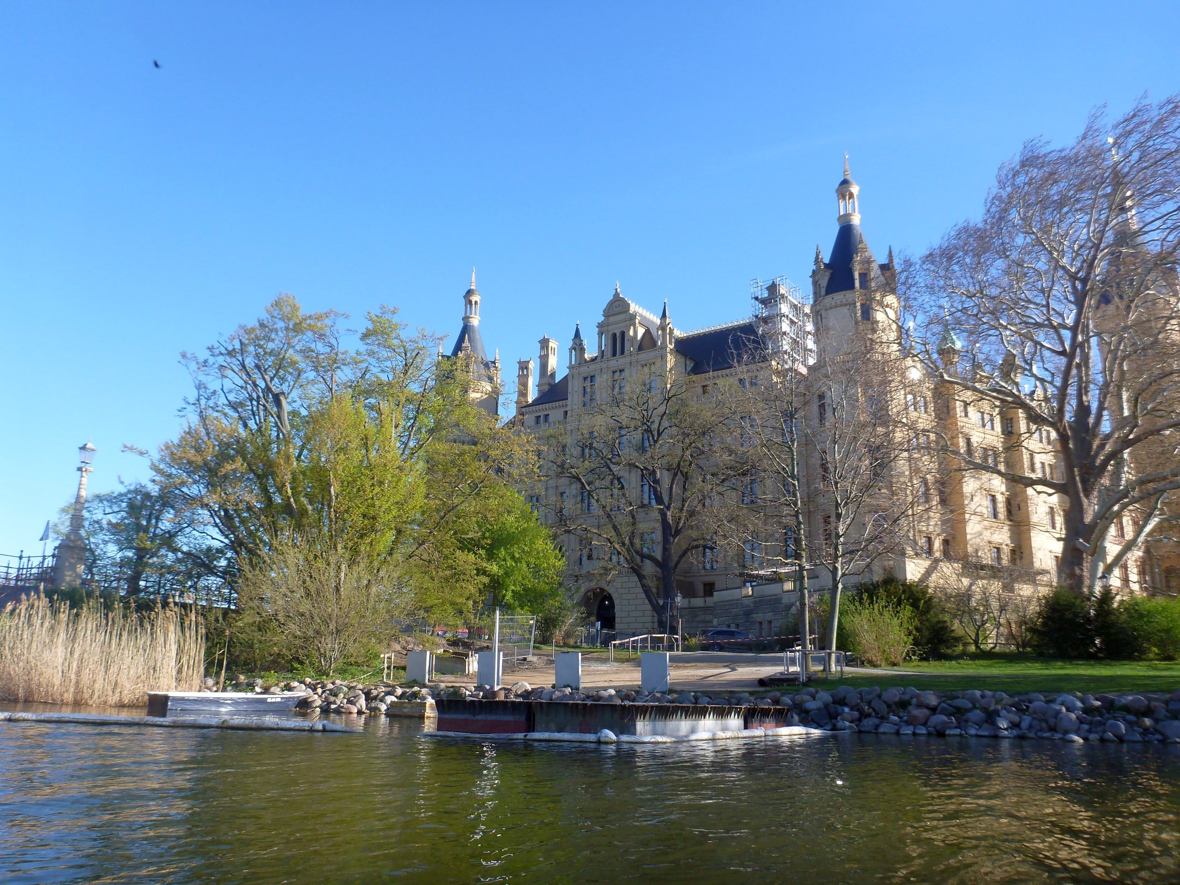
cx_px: 590
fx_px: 954
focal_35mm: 28
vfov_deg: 49.7
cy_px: 442
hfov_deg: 63.4
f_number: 3.3
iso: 100
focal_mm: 4.9
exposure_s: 1/400
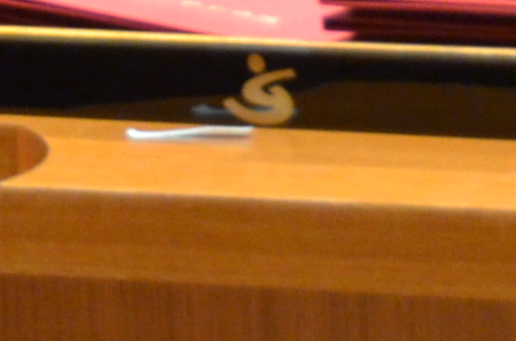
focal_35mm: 468
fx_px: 6694
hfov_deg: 4.4
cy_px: -756
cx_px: -155
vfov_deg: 2.9
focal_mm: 44
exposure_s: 1/100
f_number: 5
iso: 1600
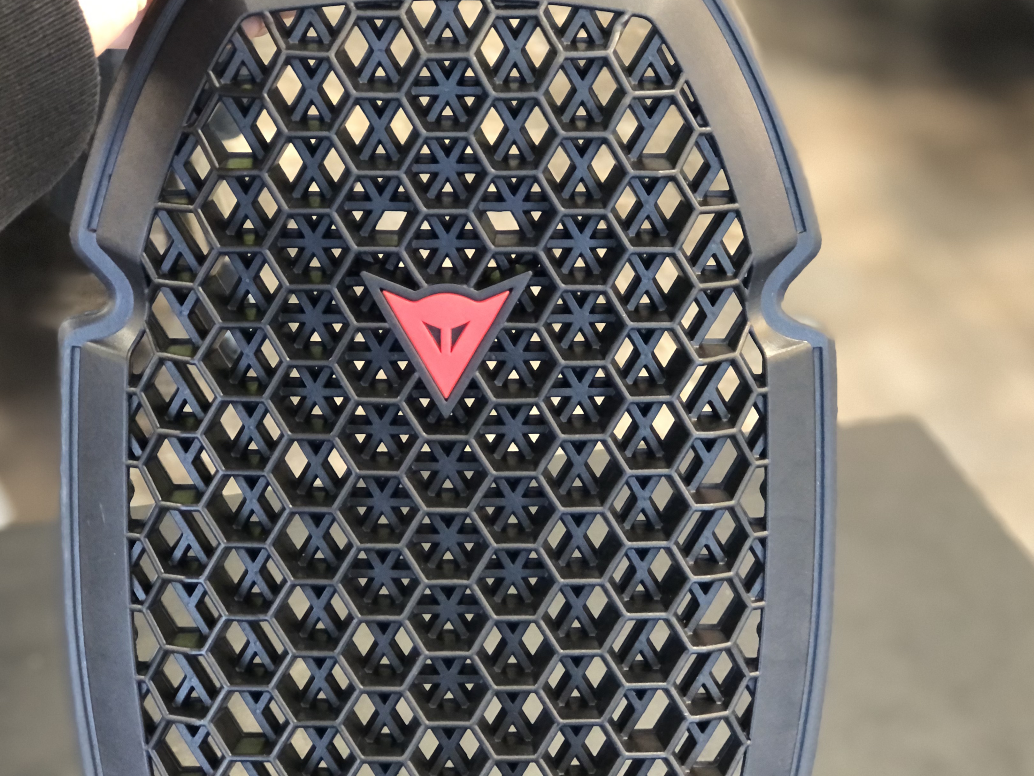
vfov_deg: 20.7
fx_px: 2121
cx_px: 521
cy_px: 433
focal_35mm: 71
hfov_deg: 27.4
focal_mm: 6.6
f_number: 2.8
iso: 640
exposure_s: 1/30
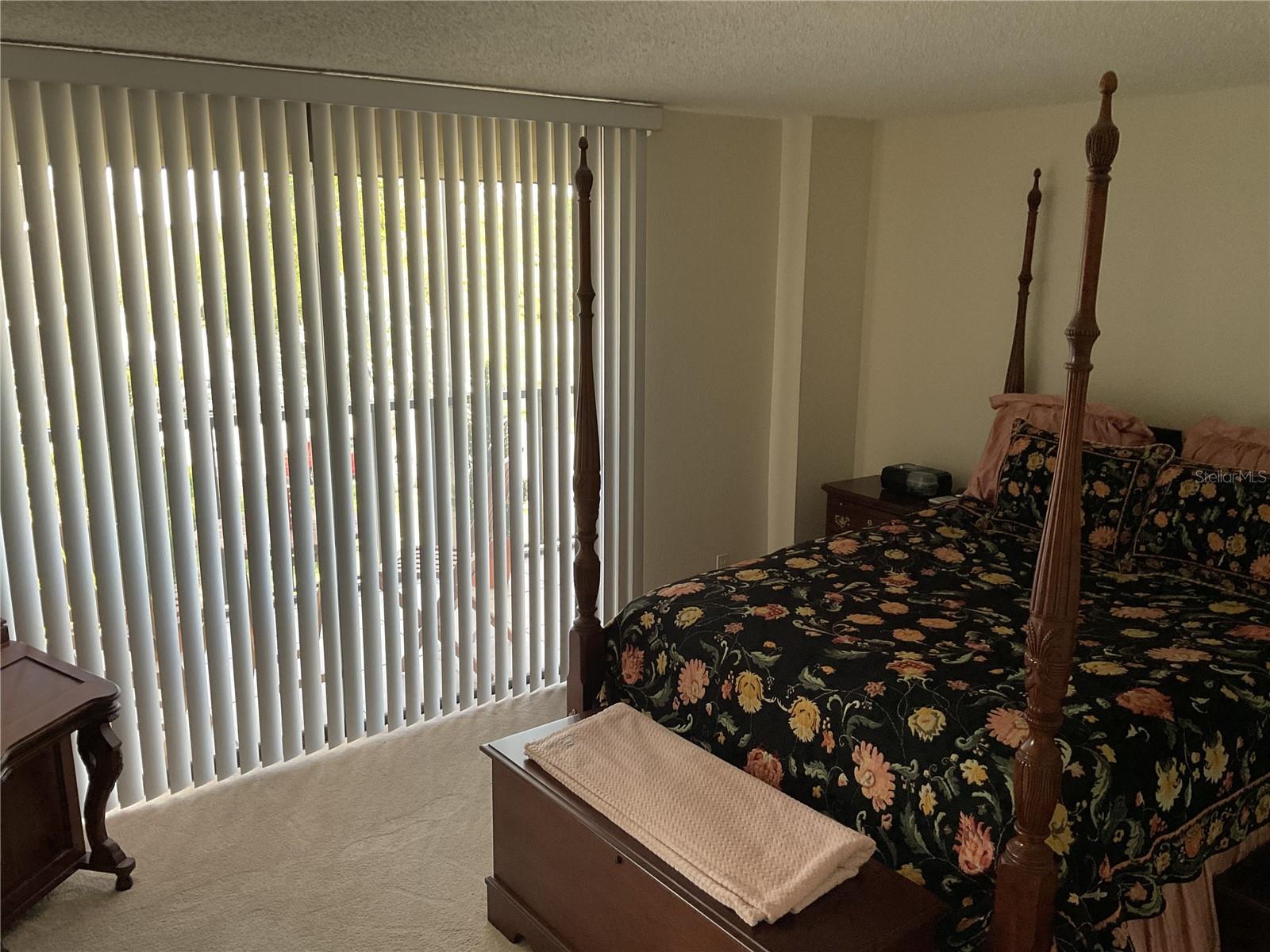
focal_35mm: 29
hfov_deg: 61.7
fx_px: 1064
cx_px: 635
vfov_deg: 48.2
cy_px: 476
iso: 100
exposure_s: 1/60
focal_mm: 3
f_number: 1.8
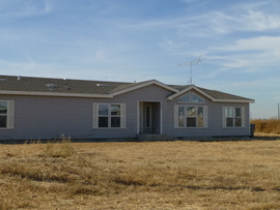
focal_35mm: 50
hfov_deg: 38.0
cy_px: 82
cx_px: 110
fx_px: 405
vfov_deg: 29.1
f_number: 3.9
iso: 100
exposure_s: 1/1300
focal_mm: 6.9
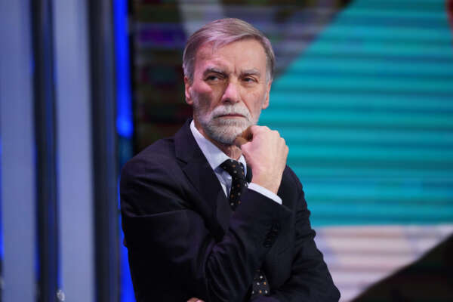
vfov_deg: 3.9
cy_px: 151
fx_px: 4429
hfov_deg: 5.9
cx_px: 226
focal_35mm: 352
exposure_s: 1/320
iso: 3200
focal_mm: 352
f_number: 5.6
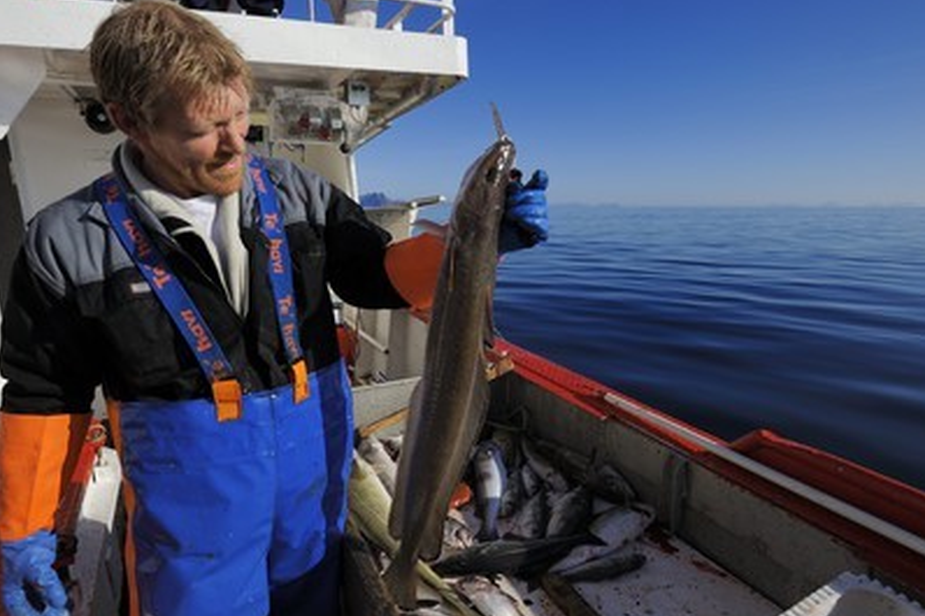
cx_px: 442
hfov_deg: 86.9
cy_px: 316
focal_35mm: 19
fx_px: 488
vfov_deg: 64.5
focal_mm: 18
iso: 200
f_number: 16
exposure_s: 1/200
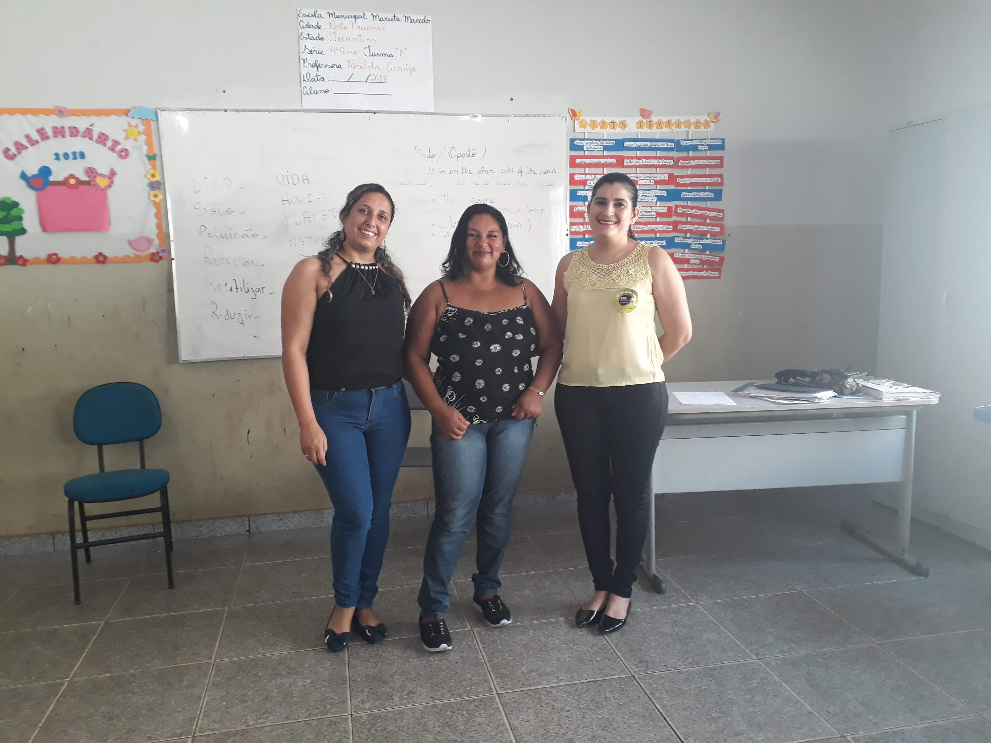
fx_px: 773
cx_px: 496
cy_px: 372
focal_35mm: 27
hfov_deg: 65.3
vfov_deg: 51.4
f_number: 1.9
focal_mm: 3.6
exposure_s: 1/30
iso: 125
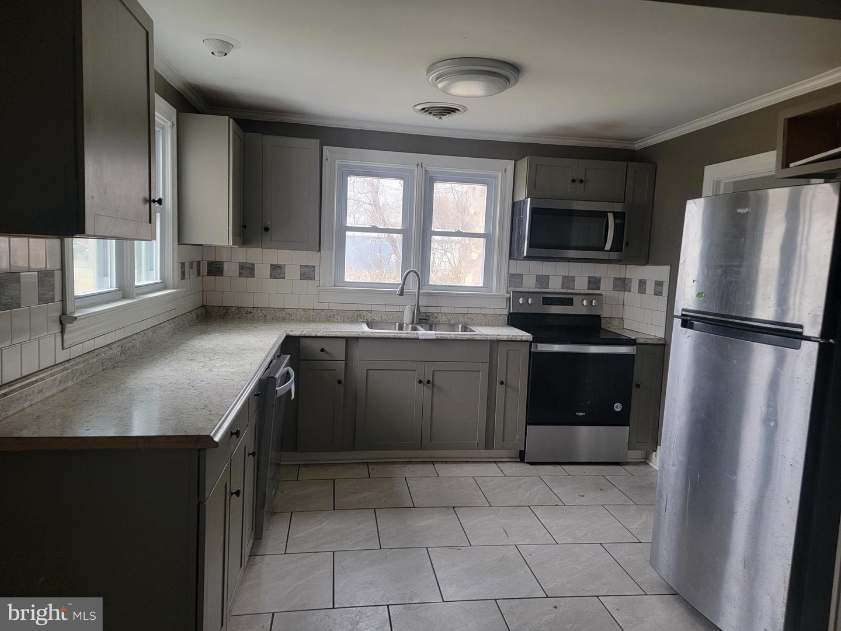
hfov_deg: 71.6
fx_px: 583
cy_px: 316
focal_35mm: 24
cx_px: 420
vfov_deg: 56.8
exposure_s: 1/40
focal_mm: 6.7
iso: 200
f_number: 1.8
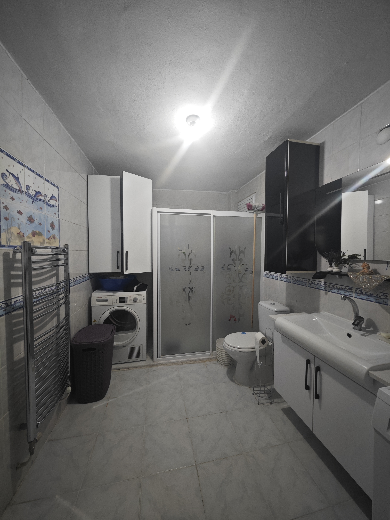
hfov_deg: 94.5
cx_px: 195
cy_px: 260
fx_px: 180
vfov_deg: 110.5
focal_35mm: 12
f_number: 1.8
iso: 200
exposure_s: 1/33.3
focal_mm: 2.03
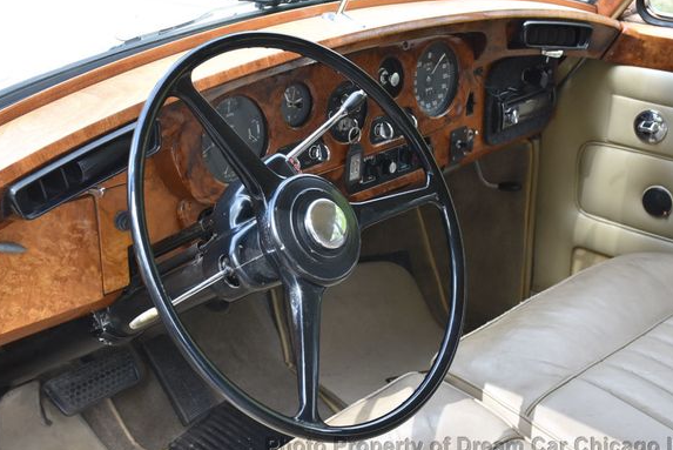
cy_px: 217
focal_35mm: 57
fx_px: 1066
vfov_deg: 23.8
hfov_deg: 35.0
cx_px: 361
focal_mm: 34
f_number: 7.1
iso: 800
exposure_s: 1/200
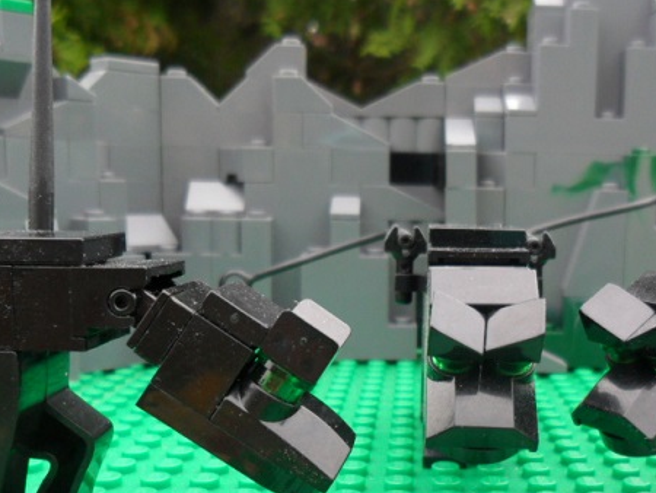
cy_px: 338
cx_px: 453
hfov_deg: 39.0
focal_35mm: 48
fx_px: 910
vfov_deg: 30.0
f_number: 3.5
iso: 100
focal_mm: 4.9
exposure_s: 1/180
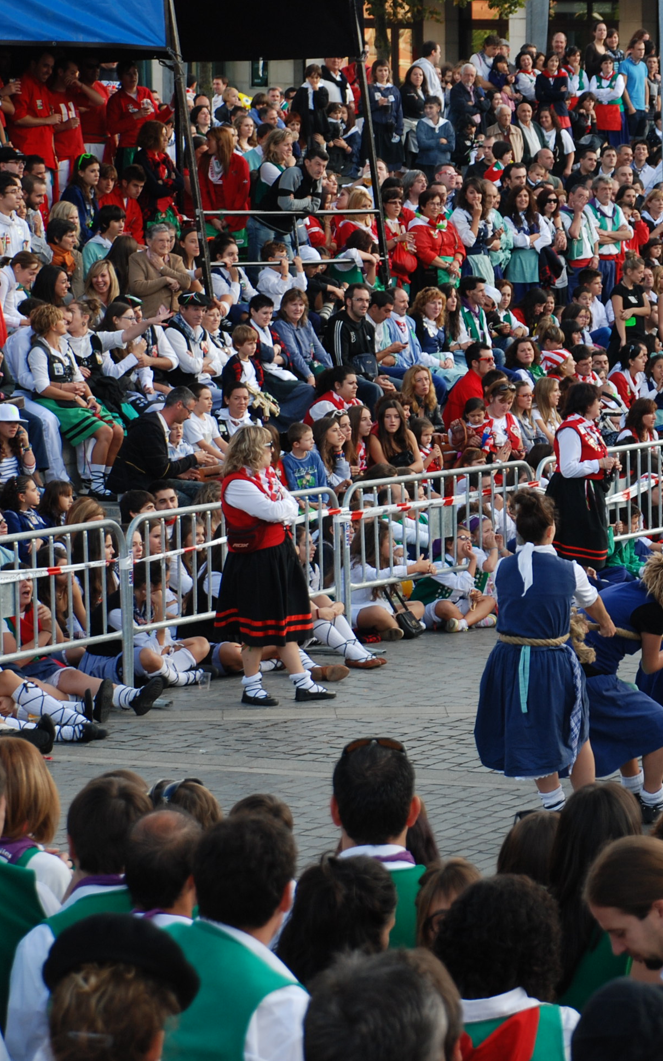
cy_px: 531
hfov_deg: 9.2
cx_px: 729
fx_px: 4104
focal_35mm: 142
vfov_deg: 14.7
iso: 200
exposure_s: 1/125
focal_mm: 62
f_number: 5.3
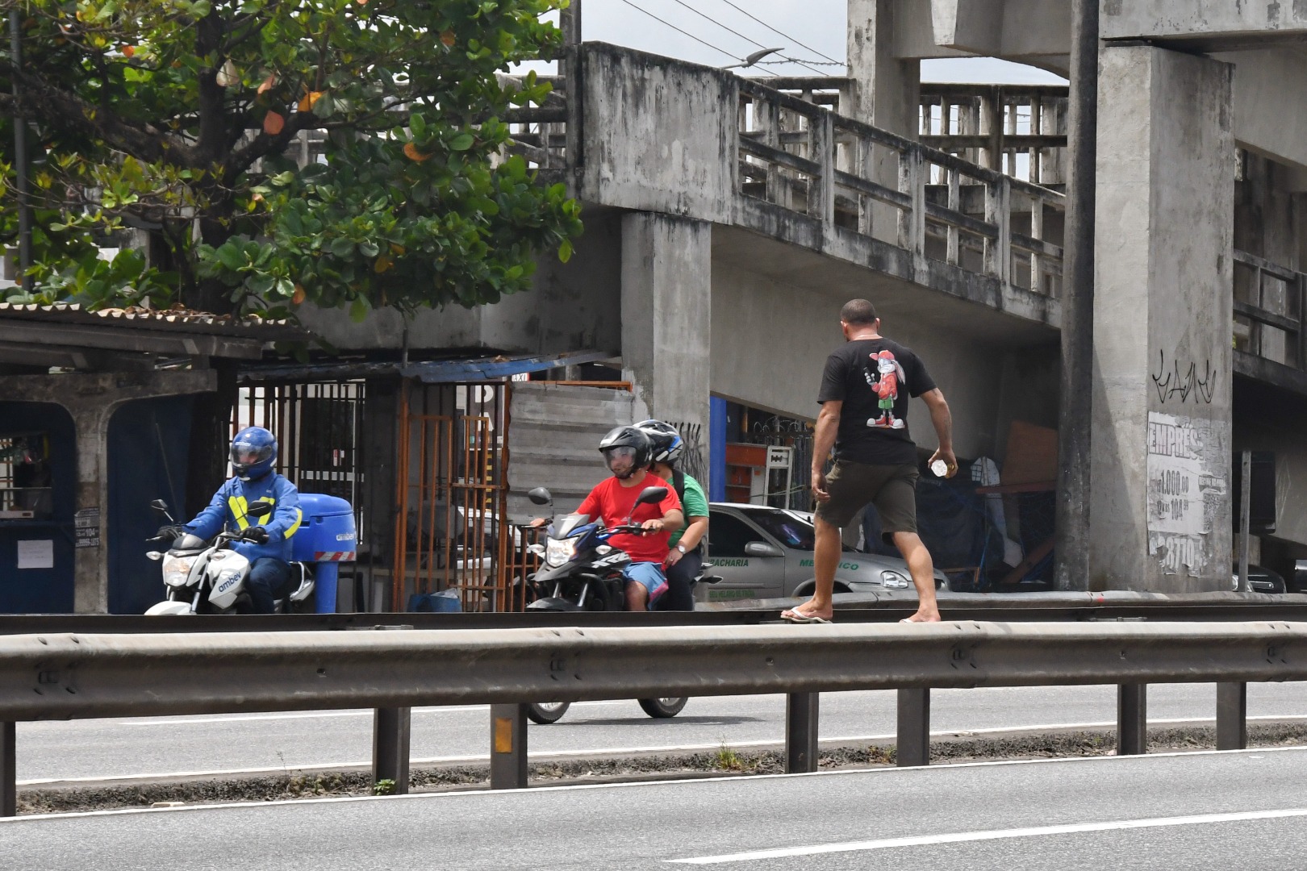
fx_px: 4465
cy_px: 436
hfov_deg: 16.7
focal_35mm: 123
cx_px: 654
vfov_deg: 11.1
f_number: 14
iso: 800
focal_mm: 82
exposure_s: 1/800
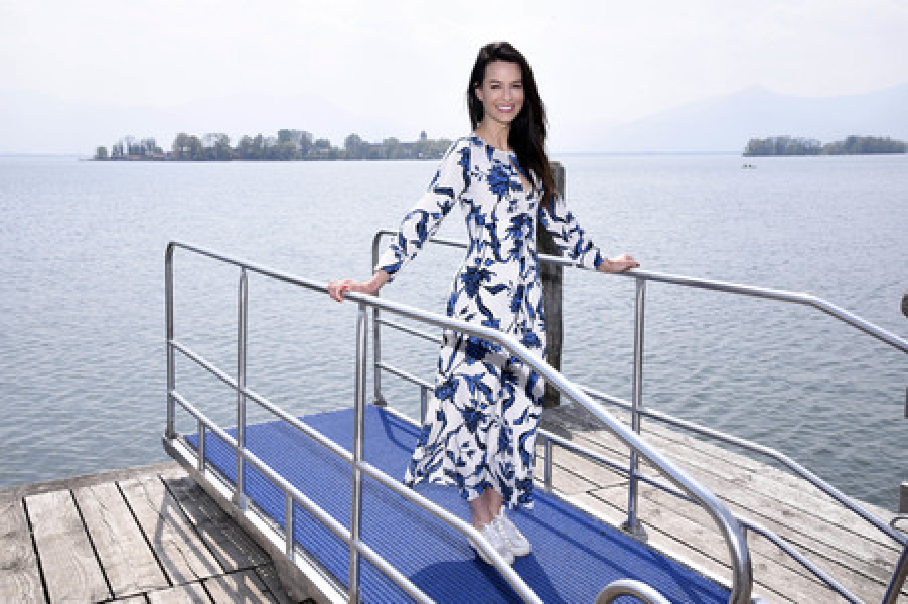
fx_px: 882
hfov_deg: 54.5
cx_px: 454
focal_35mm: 35
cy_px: 302
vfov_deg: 37.8
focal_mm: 35
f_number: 14
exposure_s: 1/160
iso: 250
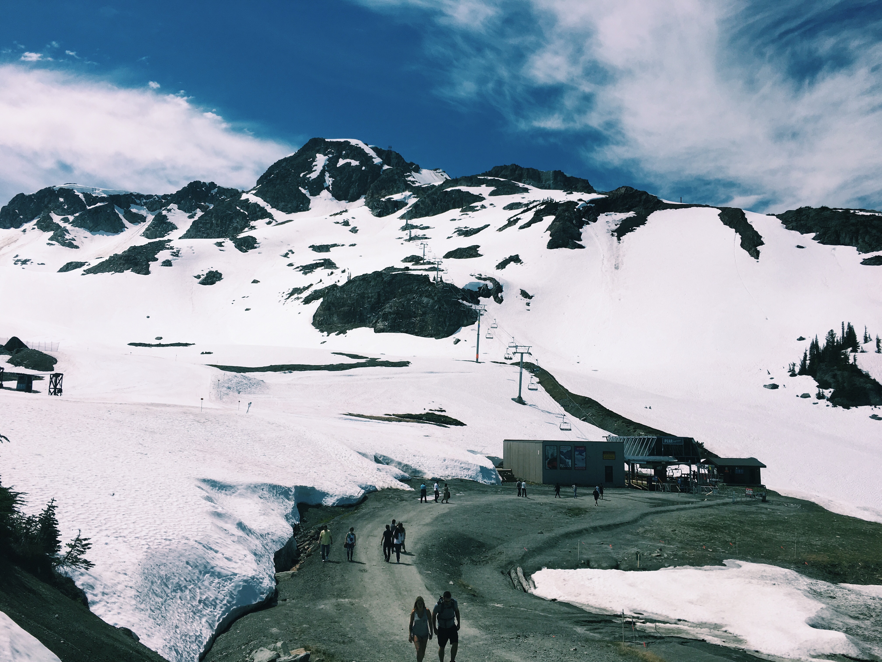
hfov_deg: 61.7
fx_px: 739
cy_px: 331
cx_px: 441
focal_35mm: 29
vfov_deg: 48.2
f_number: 2.2
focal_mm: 4.15
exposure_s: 1/5128
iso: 25
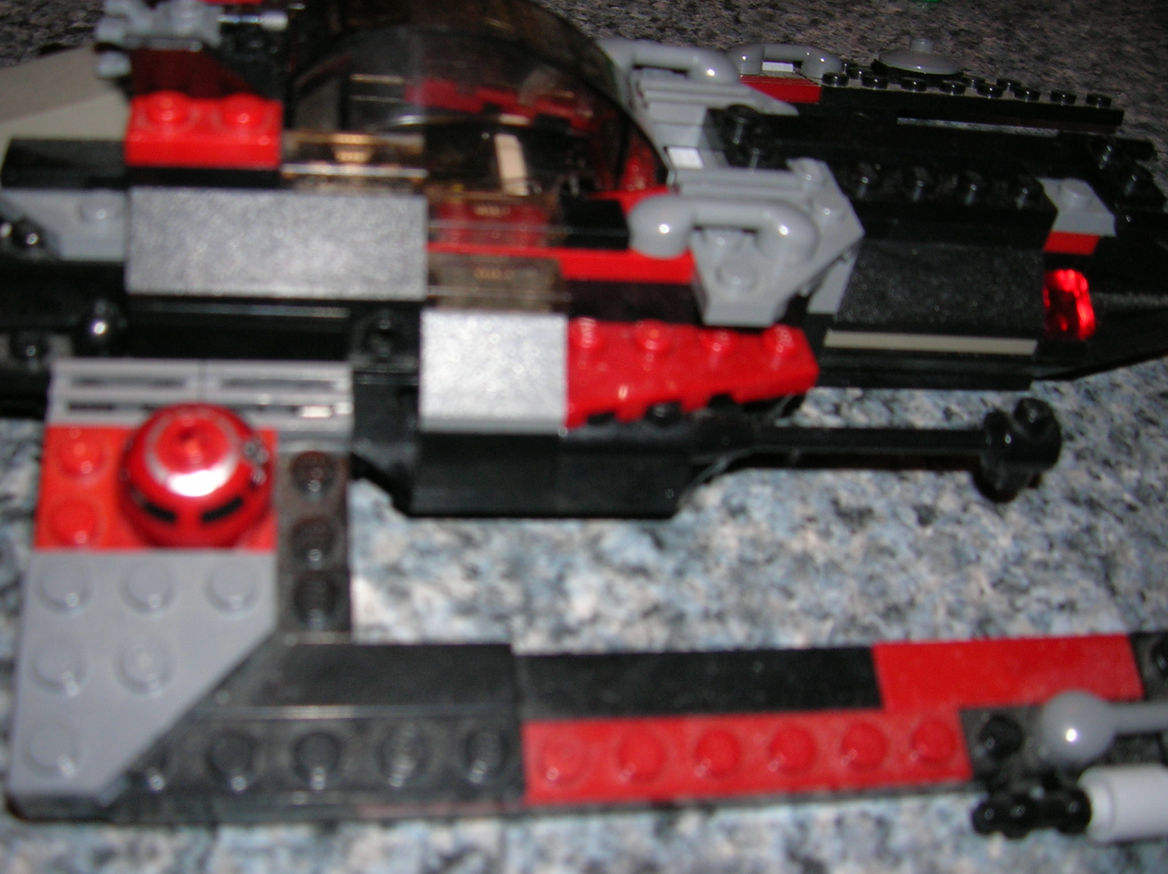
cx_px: 526
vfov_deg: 37.7
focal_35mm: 38
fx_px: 1281
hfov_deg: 48.9
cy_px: 450
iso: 50
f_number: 2.9
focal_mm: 5.7
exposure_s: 1/60.1
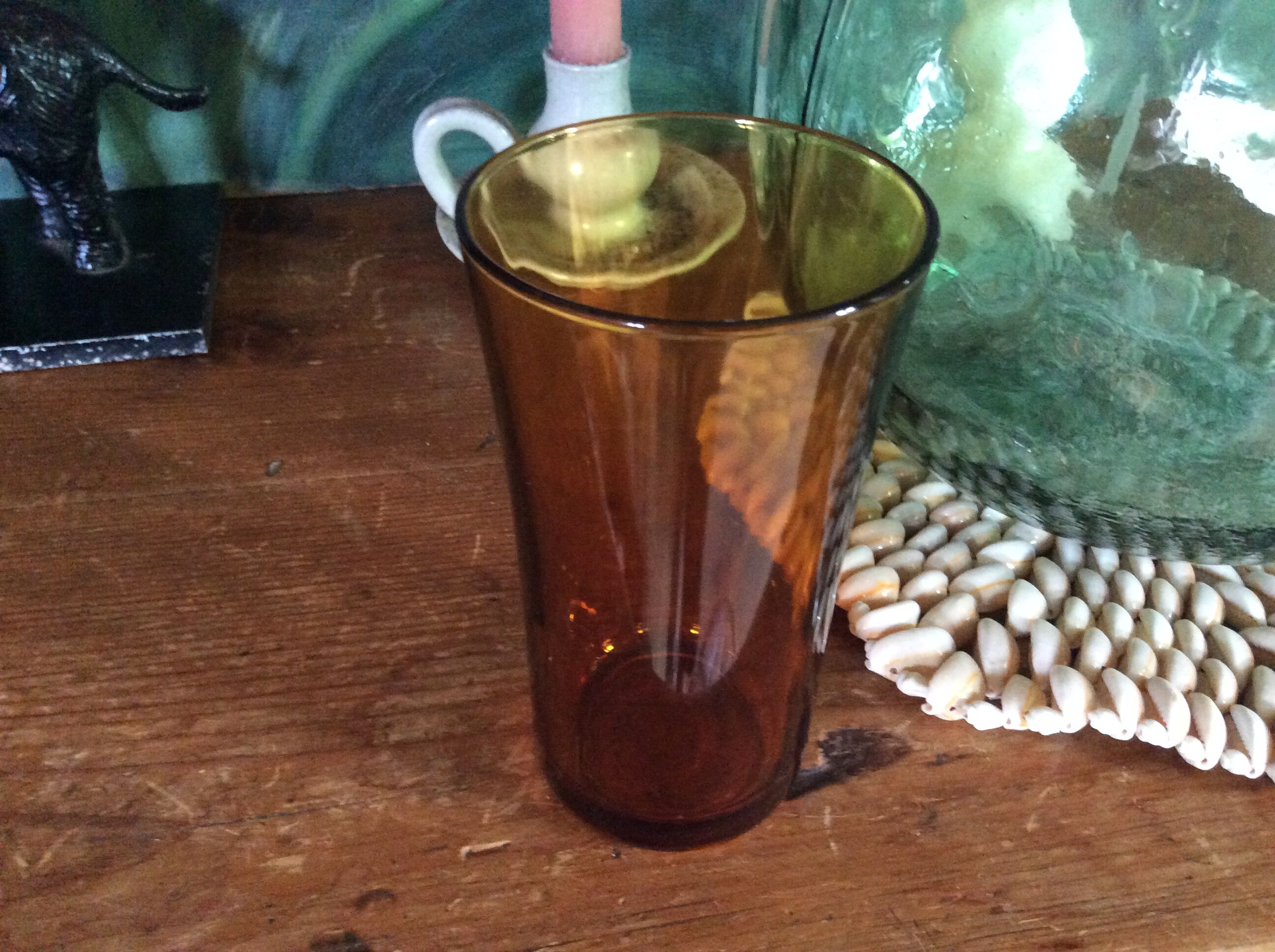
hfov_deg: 56.9
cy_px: 476
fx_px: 1177
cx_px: 638
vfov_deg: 44.1
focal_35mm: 32
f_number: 2.4
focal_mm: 3.3
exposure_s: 1/17
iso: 400
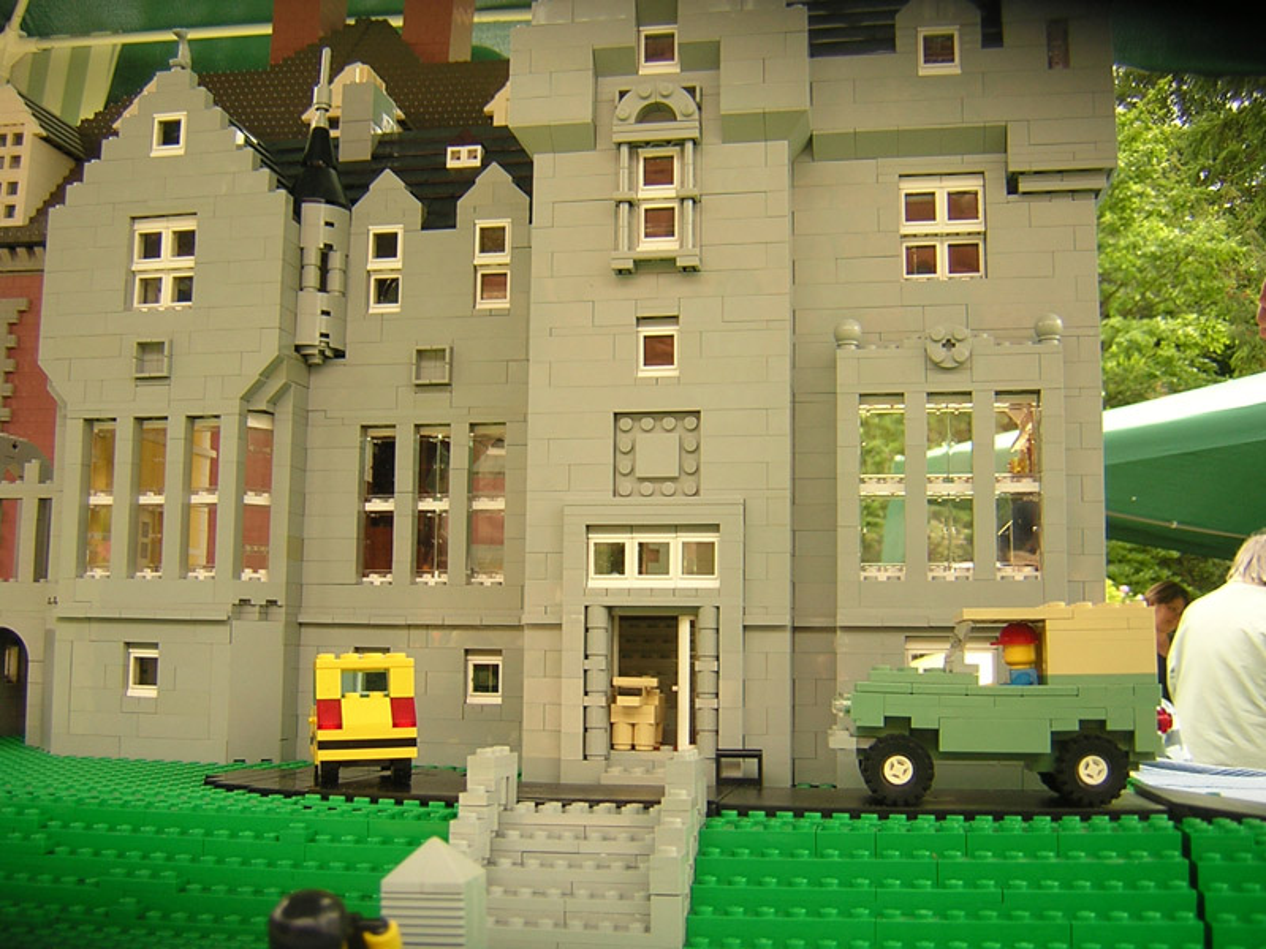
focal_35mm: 36
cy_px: 474
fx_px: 1317
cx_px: 633
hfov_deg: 51.4
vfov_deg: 39.7
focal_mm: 4.7
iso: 100
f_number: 2.6
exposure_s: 1/216
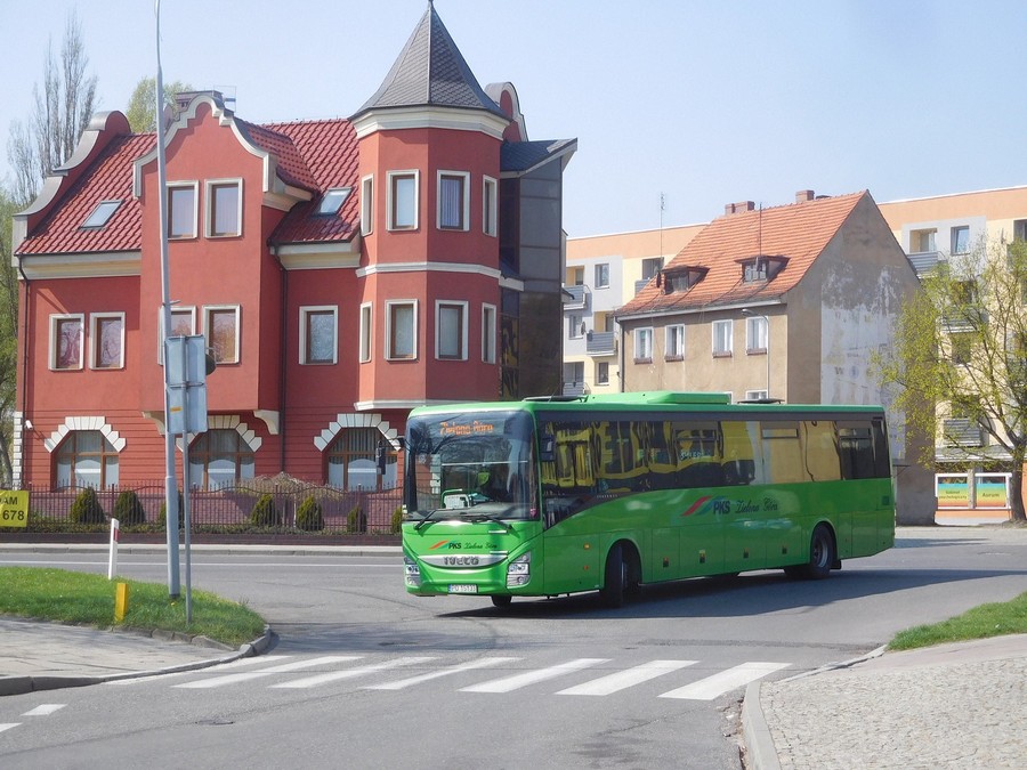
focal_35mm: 70
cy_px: 385
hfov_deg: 27.8
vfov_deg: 21.0
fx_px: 2077
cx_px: 514
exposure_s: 1/500
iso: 125
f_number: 4.5
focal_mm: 12.5
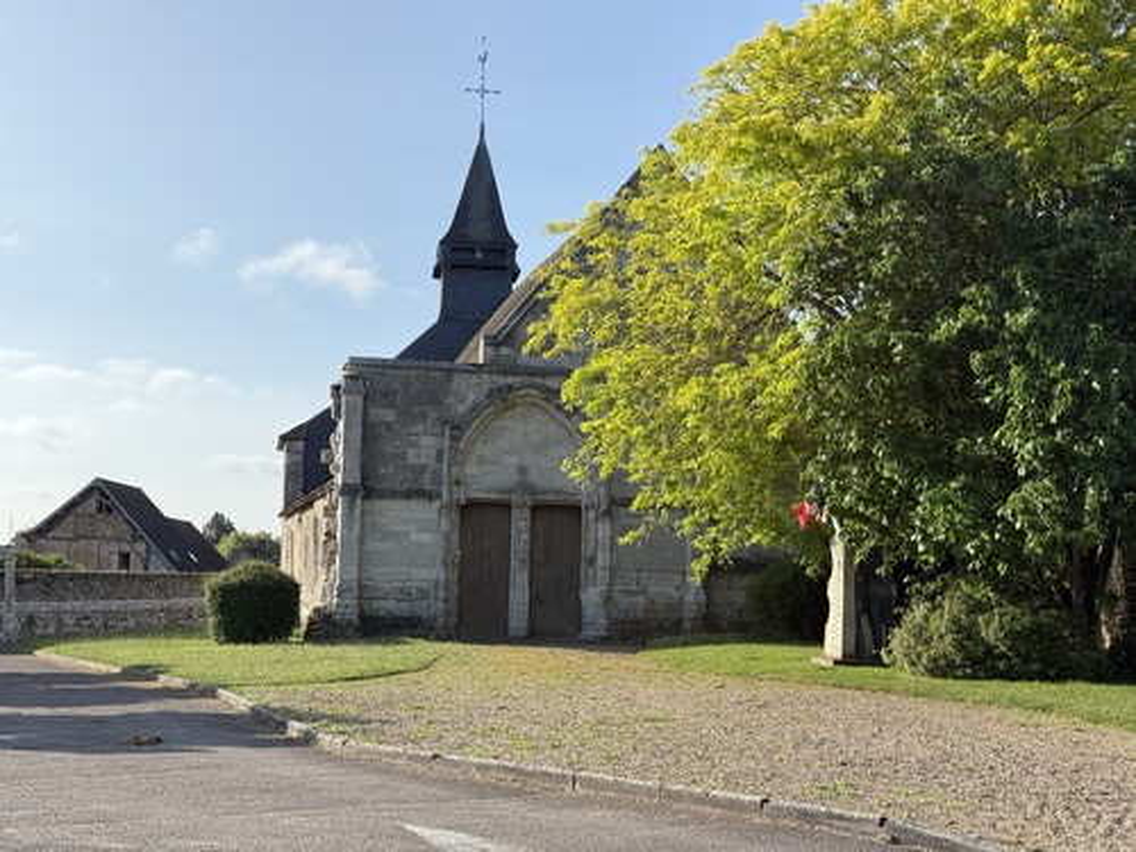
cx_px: 568
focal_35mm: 48
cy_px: 426
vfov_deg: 30.3
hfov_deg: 39.7
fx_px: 1575
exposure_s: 1/2342
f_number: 1.78
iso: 100
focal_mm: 6.76
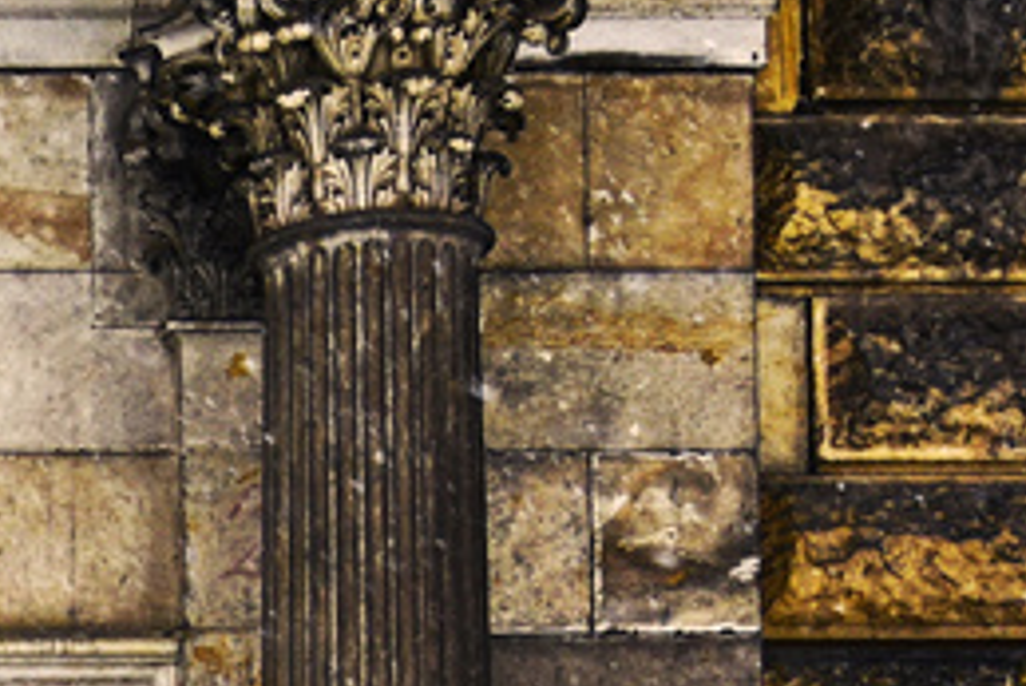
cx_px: -2139
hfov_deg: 7.2
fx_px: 7129
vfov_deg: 5.3
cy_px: 1887
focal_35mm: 250
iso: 100
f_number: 5.6
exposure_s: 1/125
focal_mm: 40
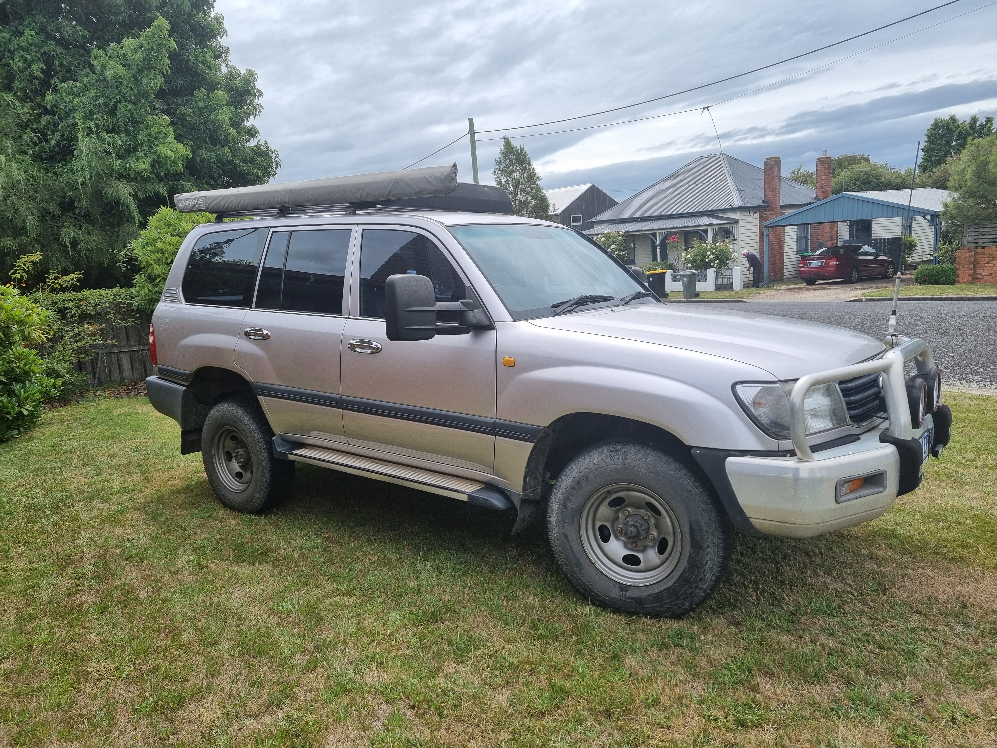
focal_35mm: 26
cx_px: 498
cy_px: 374
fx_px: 749
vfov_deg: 53.1
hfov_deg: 67.3
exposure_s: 1/3616
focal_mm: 5.4
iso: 50
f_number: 1.8
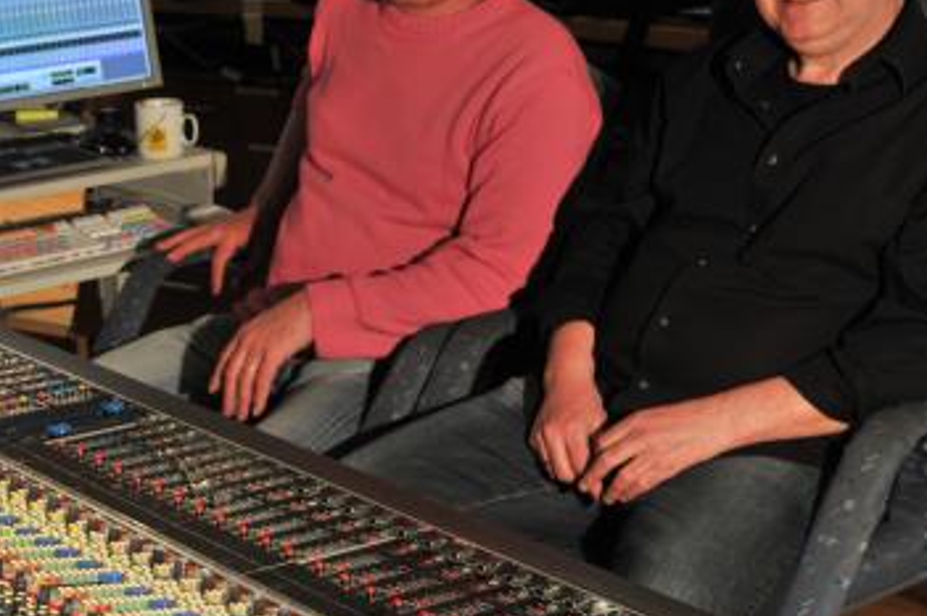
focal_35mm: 93
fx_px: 2391
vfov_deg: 14.7
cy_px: 279
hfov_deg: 21.8
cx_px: 248
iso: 400
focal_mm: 34
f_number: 6.3
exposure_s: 1/13
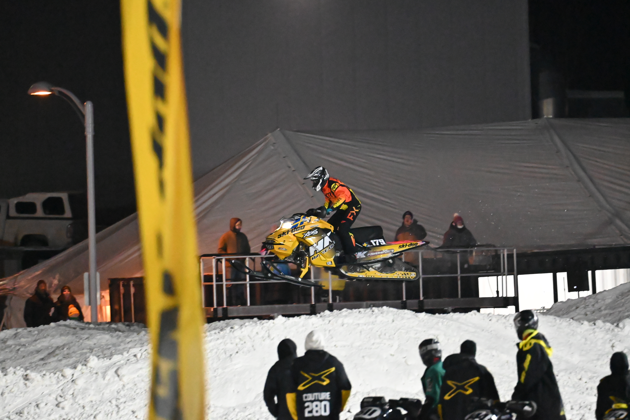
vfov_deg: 5.1
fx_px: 4725
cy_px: 210
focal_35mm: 270
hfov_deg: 7.6
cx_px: 315
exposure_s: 1/640
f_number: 2.8
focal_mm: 180
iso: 18000
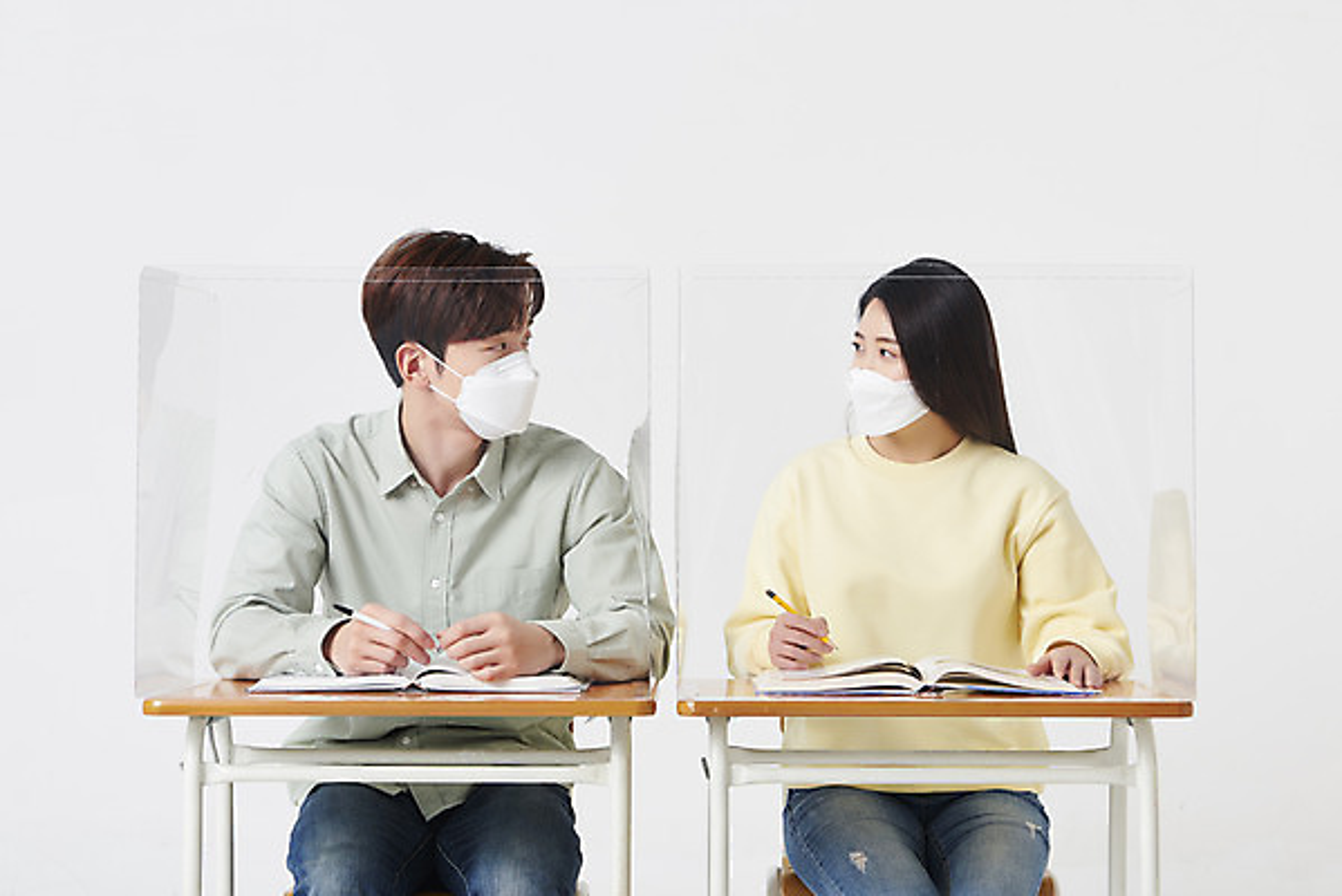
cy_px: 448
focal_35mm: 70
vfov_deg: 19.5
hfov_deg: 28.8
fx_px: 2611
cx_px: 671
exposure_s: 1/125
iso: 100
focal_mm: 70
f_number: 13
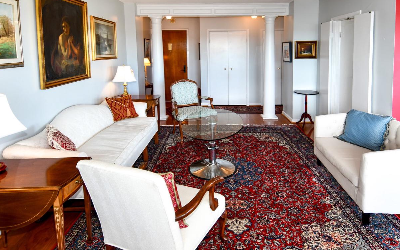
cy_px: 125
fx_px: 240
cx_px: 205
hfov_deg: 79.6
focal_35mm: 22
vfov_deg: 55.0
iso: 220
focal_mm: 12
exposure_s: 1/60
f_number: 4
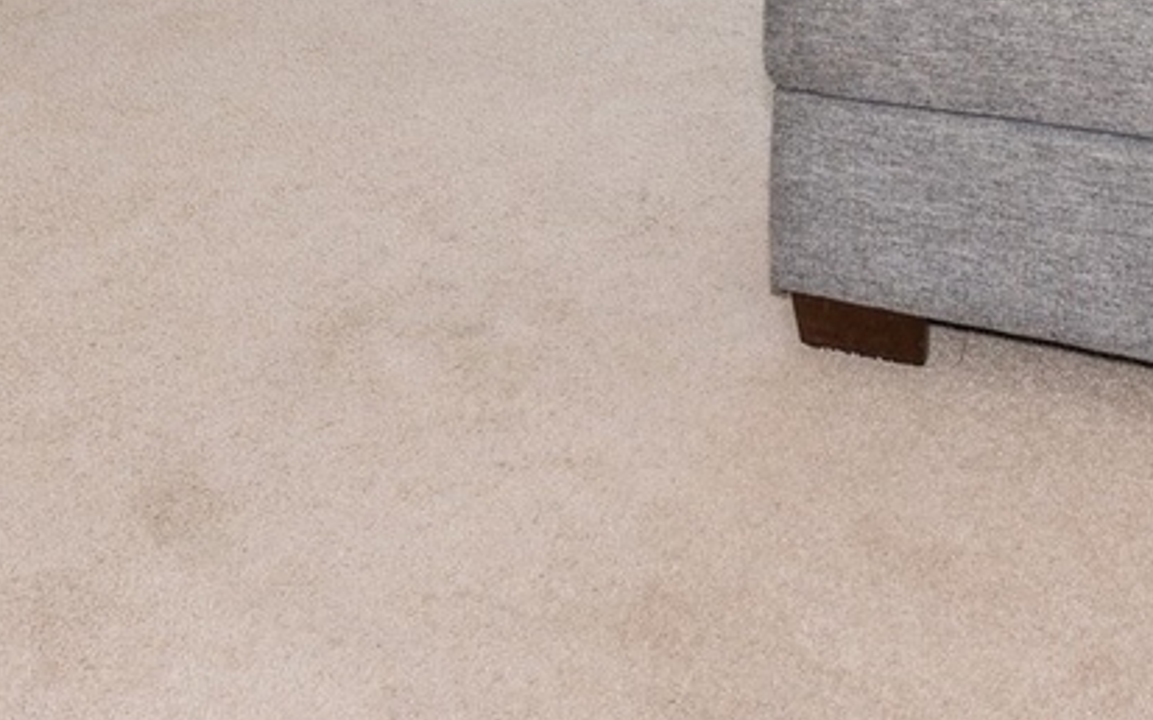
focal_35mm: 68
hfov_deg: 29.8
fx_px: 2136
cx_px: 850
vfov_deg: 15.3
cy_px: -723
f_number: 9
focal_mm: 17
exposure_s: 1/100
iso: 400
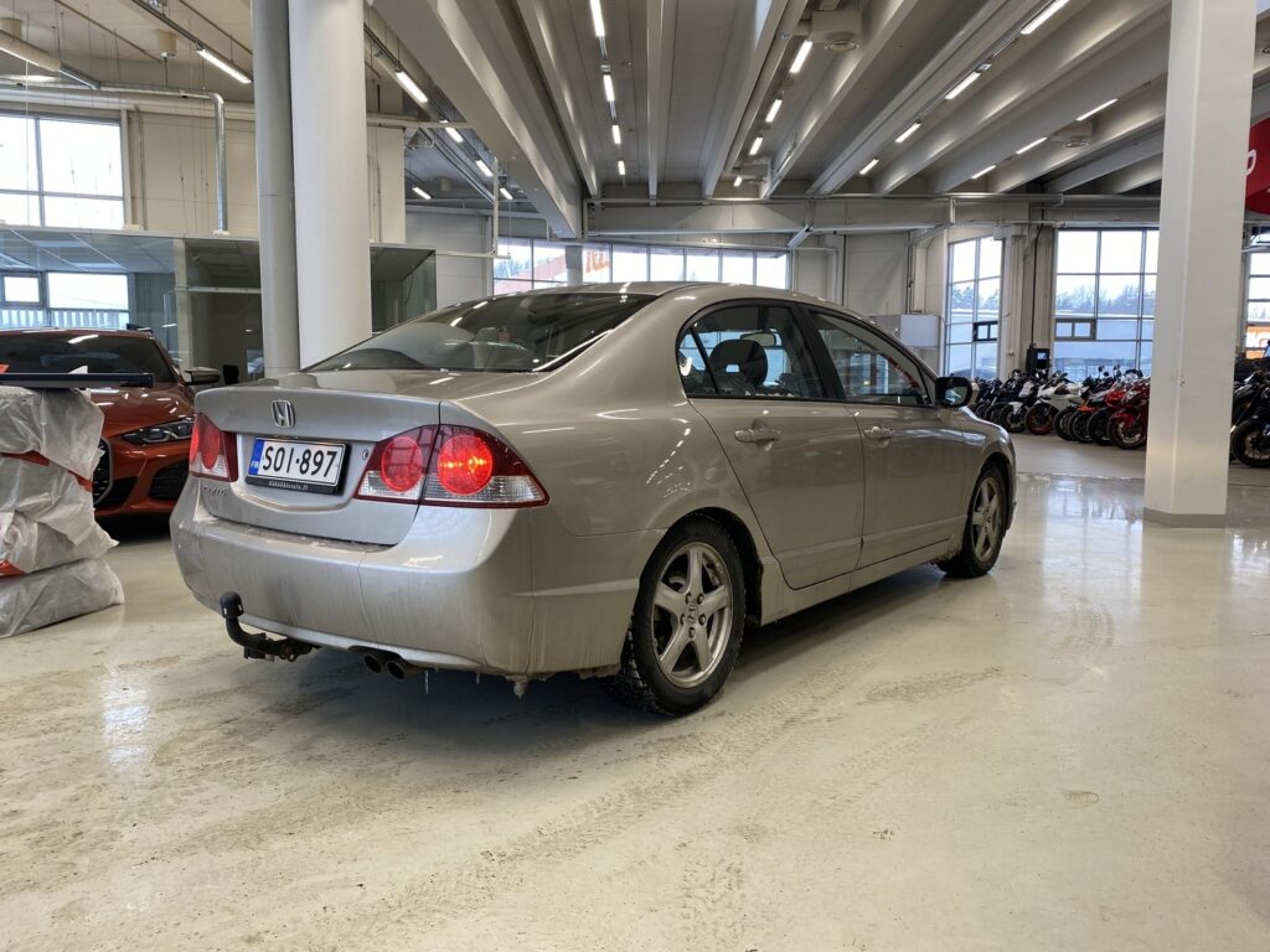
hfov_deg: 67.3
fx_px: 954
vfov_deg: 53.1
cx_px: 635
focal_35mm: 26
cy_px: 476
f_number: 1.8
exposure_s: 1/100
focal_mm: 4.25
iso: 64
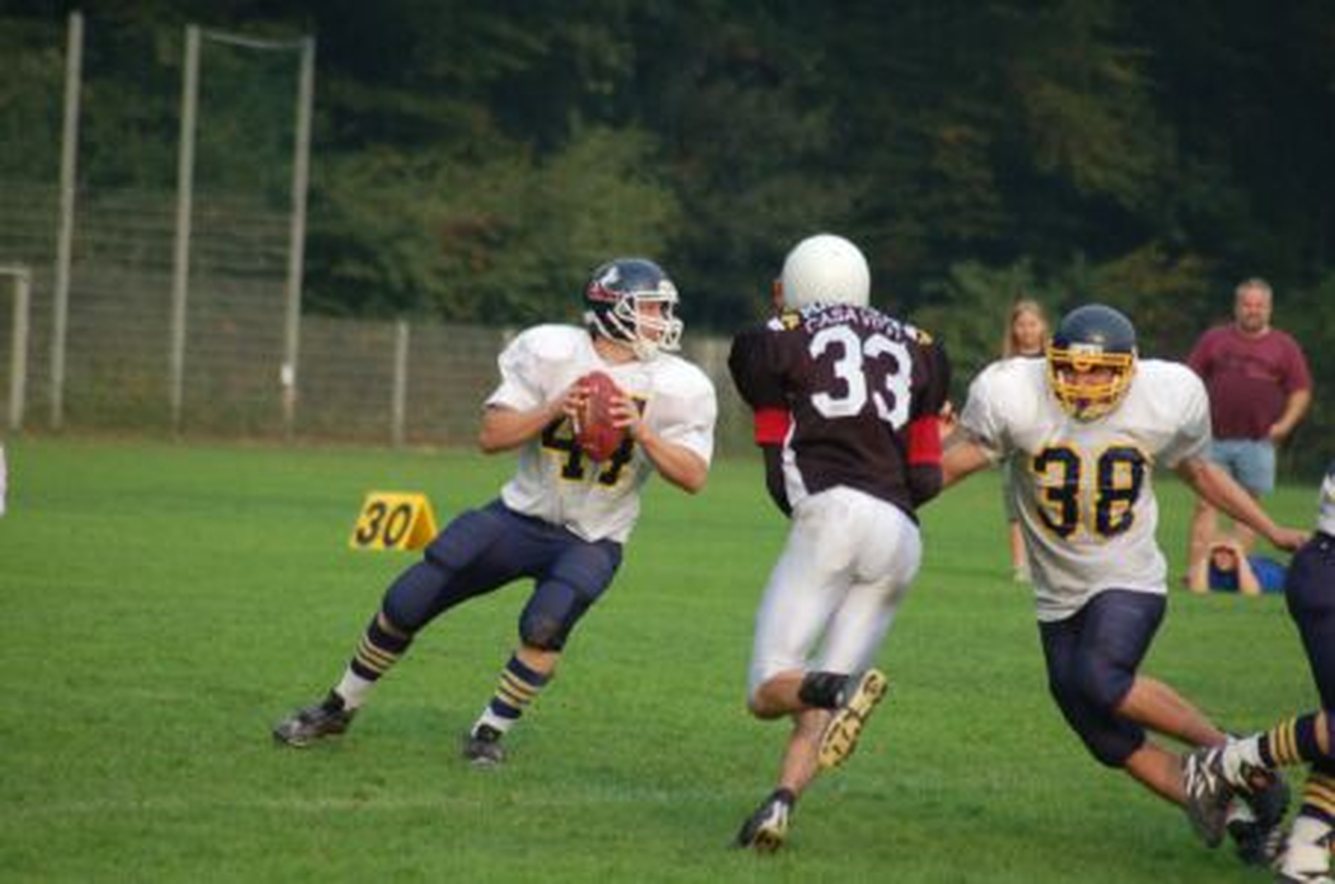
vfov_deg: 4.7
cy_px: 442
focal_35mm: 292
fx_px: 10824
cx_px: 668
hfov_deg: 7.1
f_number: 5
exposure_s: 1/800
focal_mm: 195
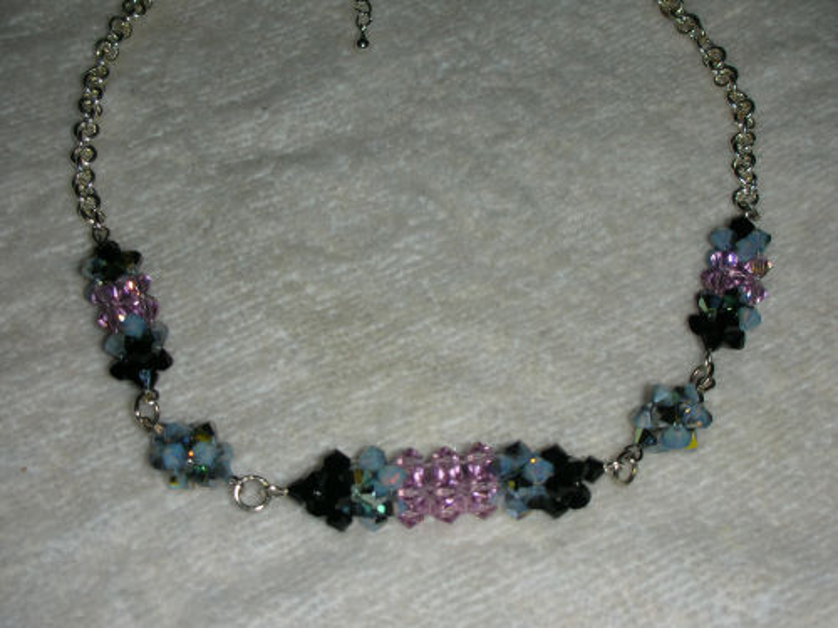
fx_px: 1477
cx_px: 419
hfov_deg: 31.7
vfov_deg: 24.0
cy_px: 314
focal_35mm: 61
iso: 50
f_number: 11.3
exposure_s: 1/120
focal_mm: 10.1
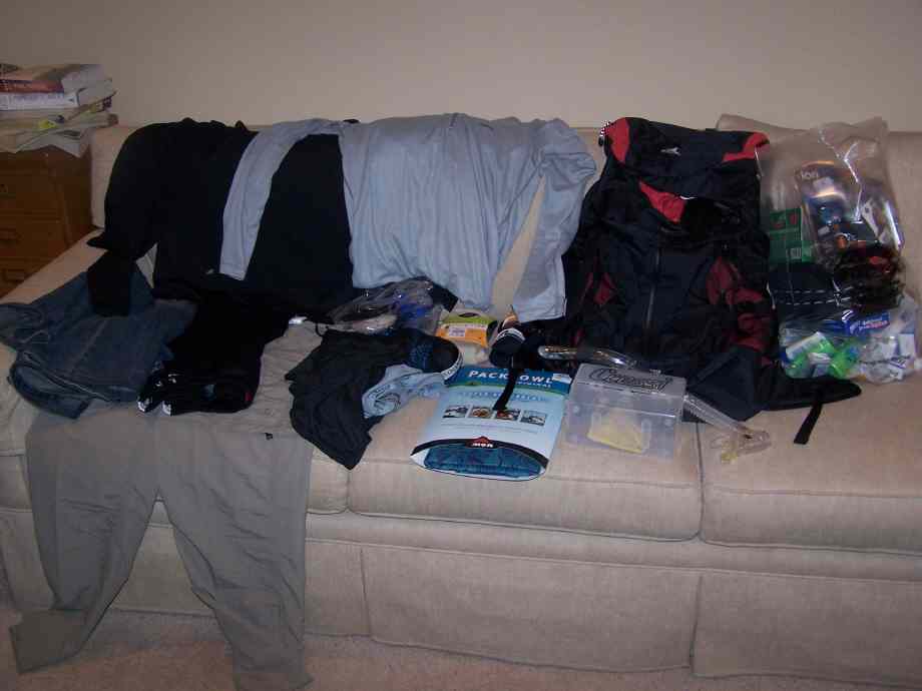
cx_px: 461
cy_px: 346
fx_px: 1012
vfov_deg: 37.7
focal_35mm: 38
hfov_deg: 49.0
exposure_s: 1/60
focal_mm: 6.3
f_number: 2.8
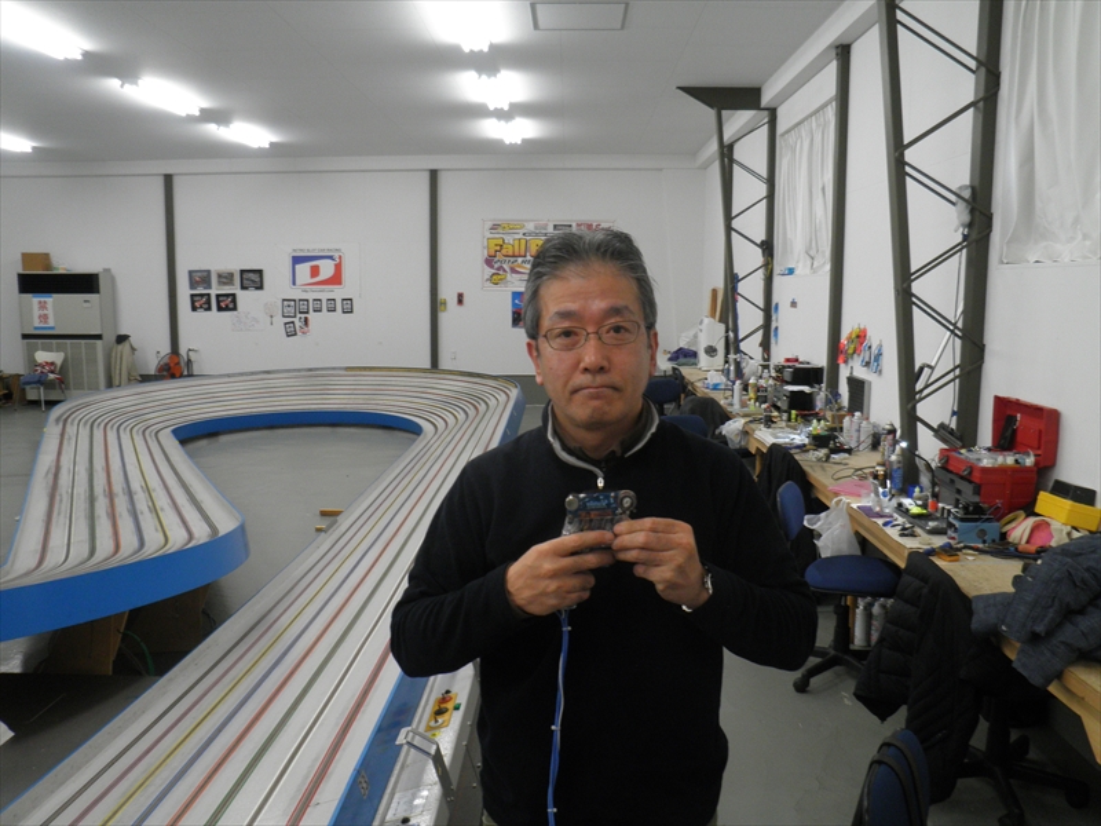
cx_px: 550
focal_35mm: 28
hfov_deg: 63.4
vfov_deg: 49.7
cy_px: 413
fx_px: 891
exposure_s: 1/30
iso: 125
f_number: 3.2
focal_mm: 5
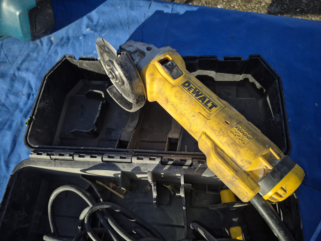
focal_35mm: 23
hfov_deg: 73.9
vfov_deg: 58.9
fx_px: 213
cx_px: 160
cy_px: 120
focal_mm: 5.4
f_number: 1.8
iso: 25
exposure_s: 1/874
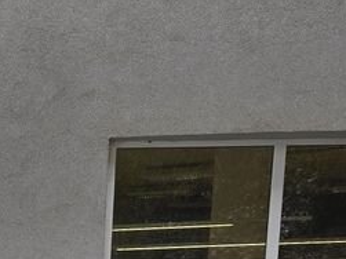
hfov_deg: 18.9
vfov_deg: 14.1
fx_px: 939
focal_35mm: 94
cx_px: -135
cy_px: 449
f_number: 1.7
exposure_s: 1/100
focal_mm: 6.3
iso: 16
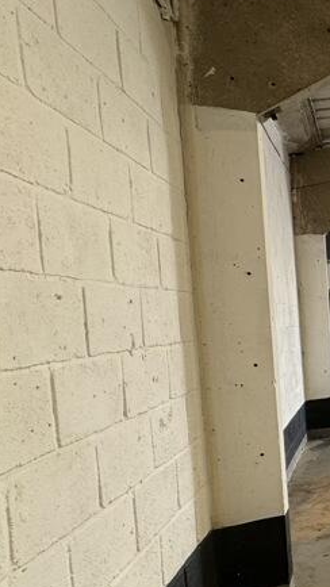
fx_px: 560
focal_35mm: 36
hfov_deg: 19.0
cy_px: 346
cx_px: 667
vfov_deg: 55.0
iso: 50
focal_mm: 2.22
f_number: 2.2
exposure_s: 1/99
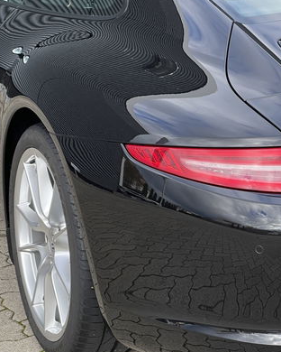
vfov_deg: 19.2
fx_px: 1040
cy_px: 171
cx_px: 289
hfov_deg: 15.1
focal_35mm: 100
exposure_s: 1/184
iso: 25
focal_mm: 6
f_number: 2
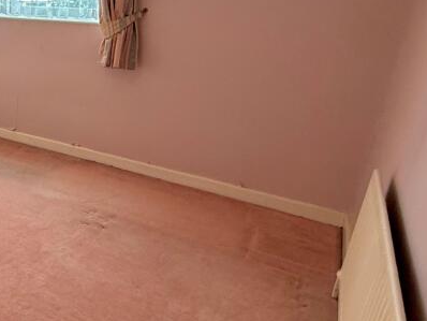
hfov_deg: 37.6
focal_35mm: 36
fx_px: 444
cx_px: -93
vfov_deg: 39.3
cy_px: 110
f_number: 2.2
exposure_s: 1/100
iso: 100
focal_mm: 2.22
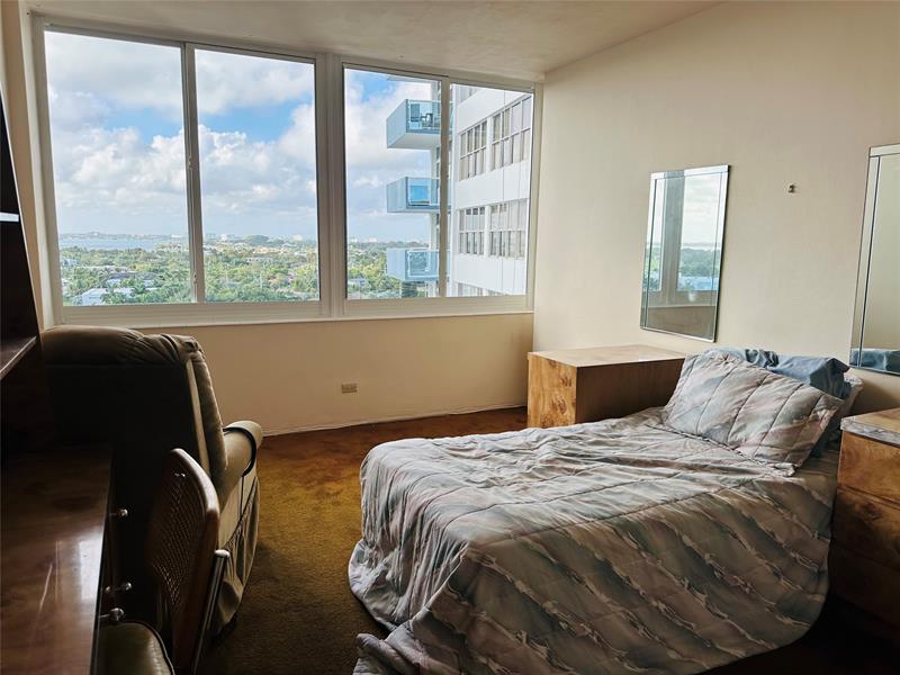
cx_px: 450
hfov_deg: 71.6
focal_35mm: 24
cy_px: 338
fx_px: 624
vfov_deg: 56.8
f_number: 1.78
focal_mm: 6.86
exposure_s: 1/555
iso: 80
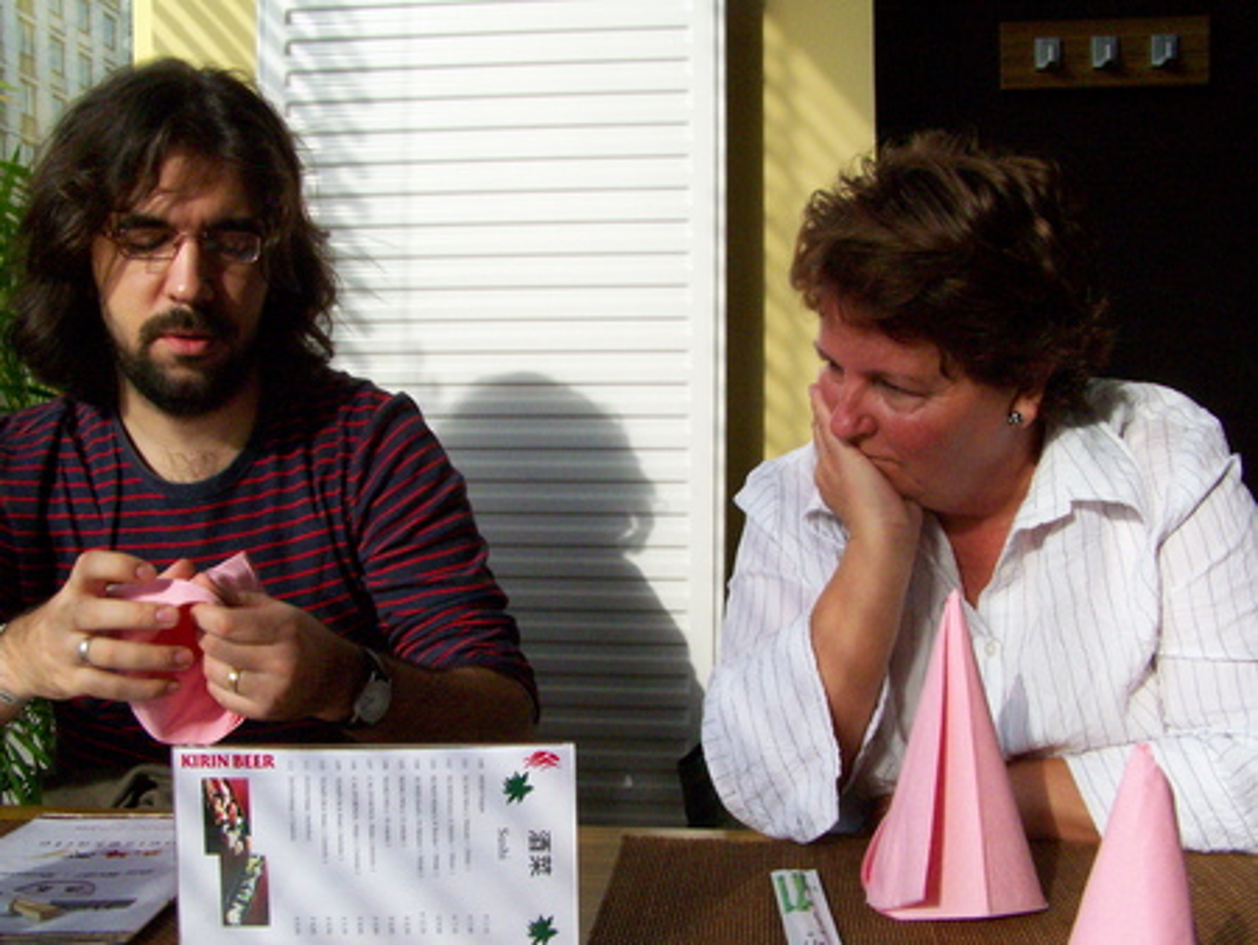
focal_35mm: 38
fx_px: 1382
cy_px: 472
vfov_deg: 37.8
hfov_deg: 49.0
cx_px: 629
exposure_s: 1/800
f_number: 5.6
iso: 400
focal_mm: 6.3
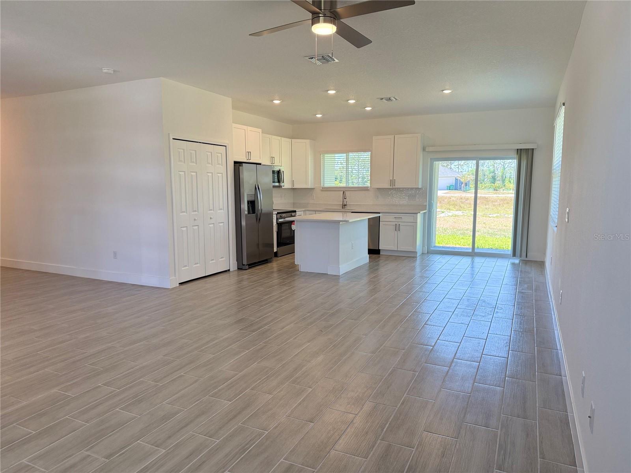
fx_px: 437
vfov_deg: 56.8
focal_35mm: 24
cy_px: 236
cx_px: 316
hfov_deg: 71.6
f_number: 1.78
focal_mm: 6.76
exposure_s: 1/281
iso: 100
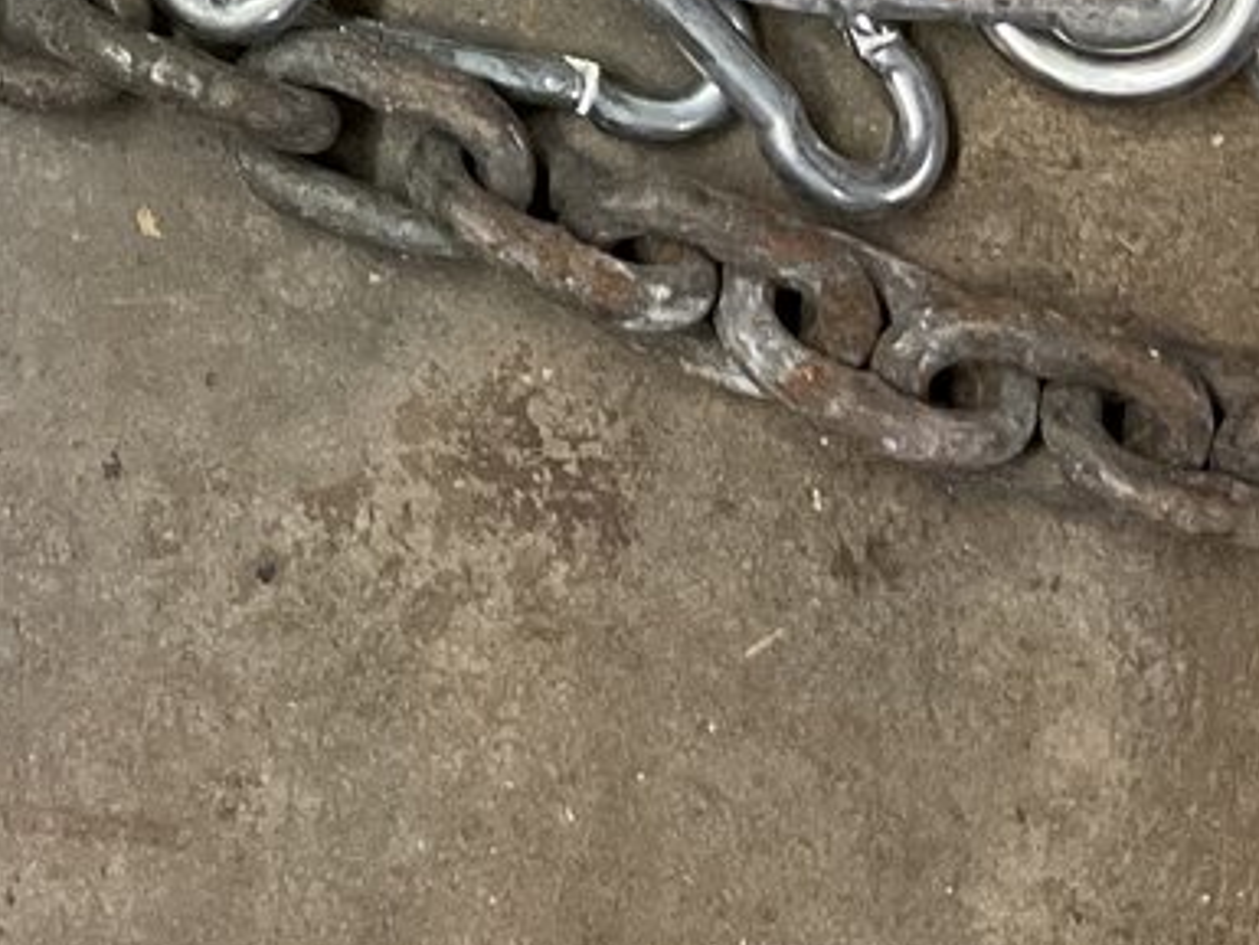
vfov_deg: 12.1
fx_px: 4148
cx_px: -74
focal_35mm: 114
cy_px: -656
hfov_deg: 16.8
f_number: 1.8
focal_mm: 3
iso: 200
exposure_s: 1/60
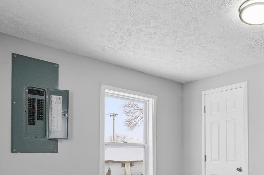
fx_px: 220
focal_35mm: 30
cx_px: 236
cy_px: 153
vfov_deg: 40.6
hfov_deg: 54.3
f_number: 4.5
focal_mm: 10
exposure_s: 1/320
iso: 100
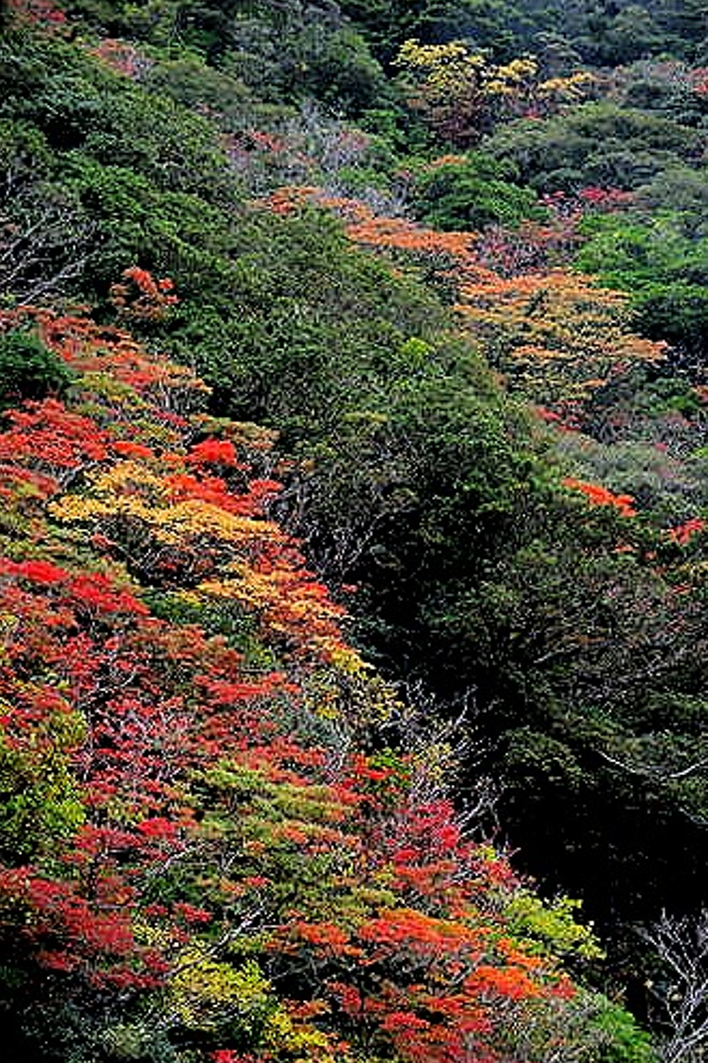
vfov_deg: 15.1
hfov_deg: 10.1
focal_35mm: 136
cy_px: 607
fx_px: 4015
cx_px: 426
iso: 400
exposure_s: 1/250
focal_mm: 112
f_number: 5.6
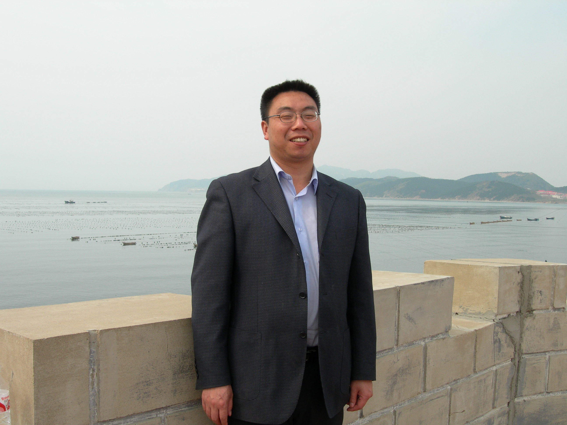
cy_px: 212
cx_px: 284
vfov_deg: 35.1
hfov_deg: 45.8
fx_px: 672
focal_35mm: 41
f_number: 4.9
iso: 50
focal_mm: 8.5
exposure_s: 1/320
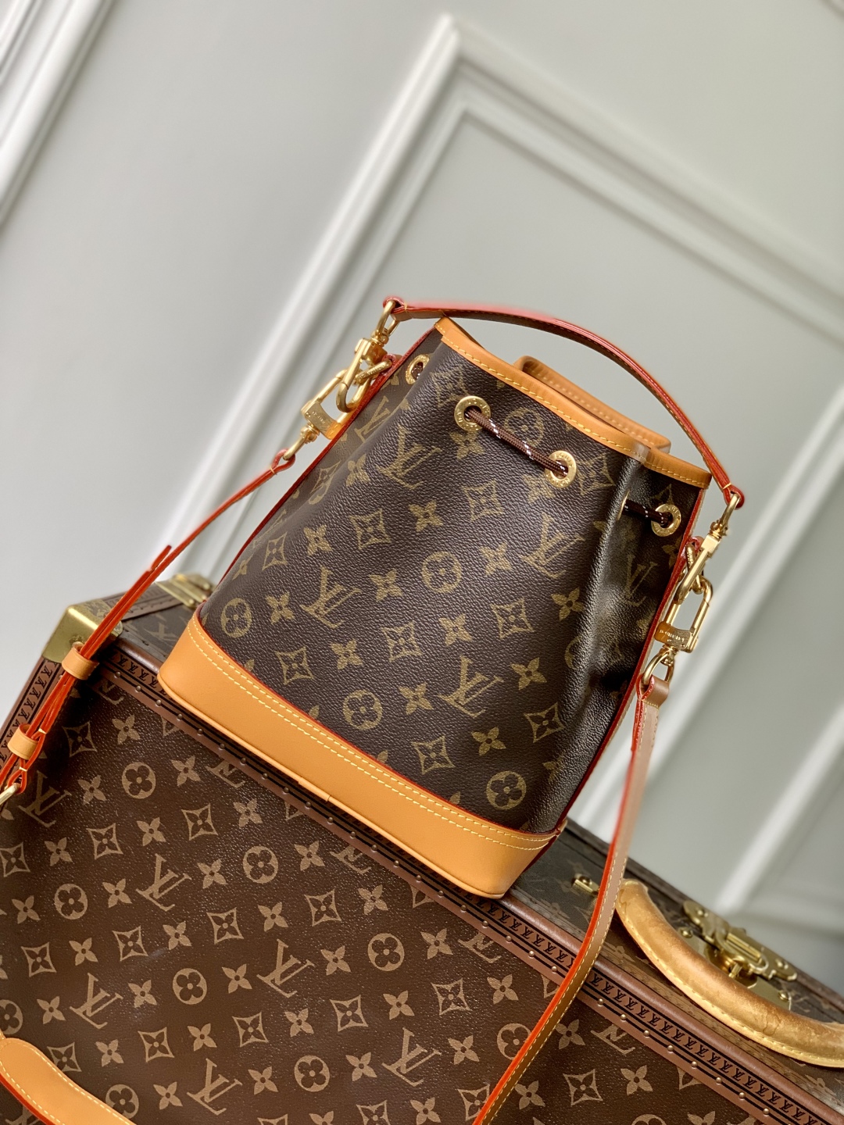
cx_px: 422
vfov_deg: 36.8
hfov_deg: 28.0
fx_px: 1690
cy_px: 562
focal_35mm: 52
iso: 80
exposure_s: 1/122
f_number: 2.4
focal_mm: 6
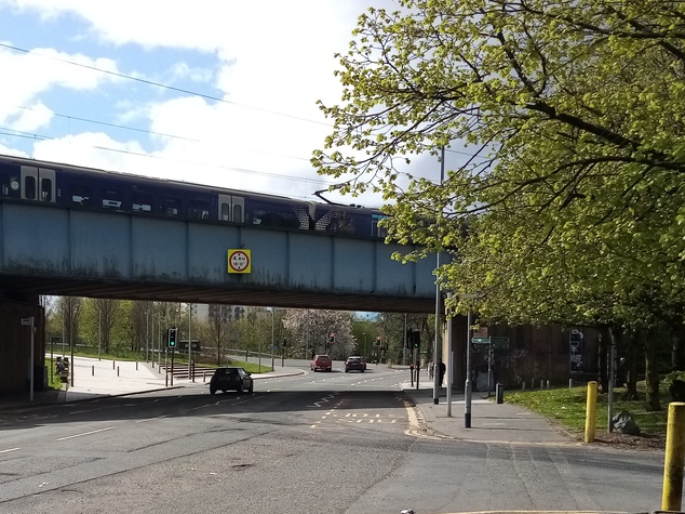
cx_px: 202
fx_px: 831
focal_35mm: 42
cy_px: 398
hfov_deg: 43.8
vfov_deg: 33.5
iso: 106
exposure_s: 1/1783
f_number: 1.8
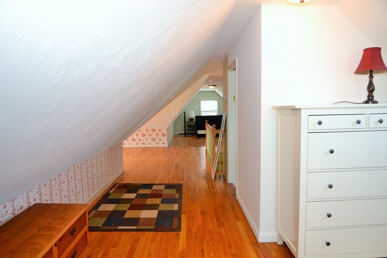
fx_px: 226
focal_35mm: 21
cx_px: 194
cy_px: 129
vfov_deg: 59.5
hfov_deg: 81.2
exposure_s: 1/60
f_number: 2.5
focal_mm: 14
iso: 400
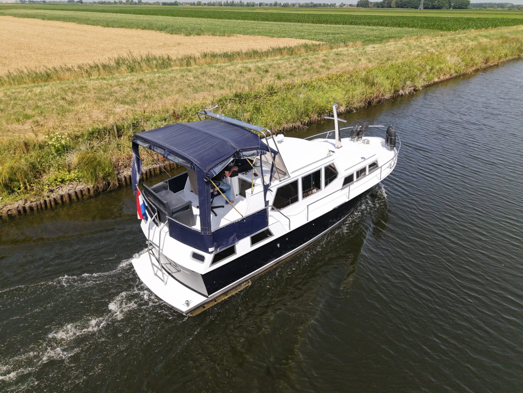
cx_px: 262
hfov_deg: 71.6
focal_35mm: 24
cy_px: 196
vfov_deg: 56.8
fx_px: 363
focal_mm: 8.67
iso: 1330
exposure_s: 1/640
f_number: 1.8
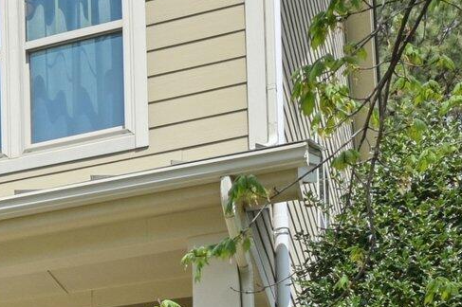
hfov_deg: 17.2
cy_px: 192
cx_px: -327
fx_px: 1295
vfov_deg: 13.5
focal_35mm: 101
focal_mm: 24
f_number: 9
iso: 200
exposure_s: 1/640
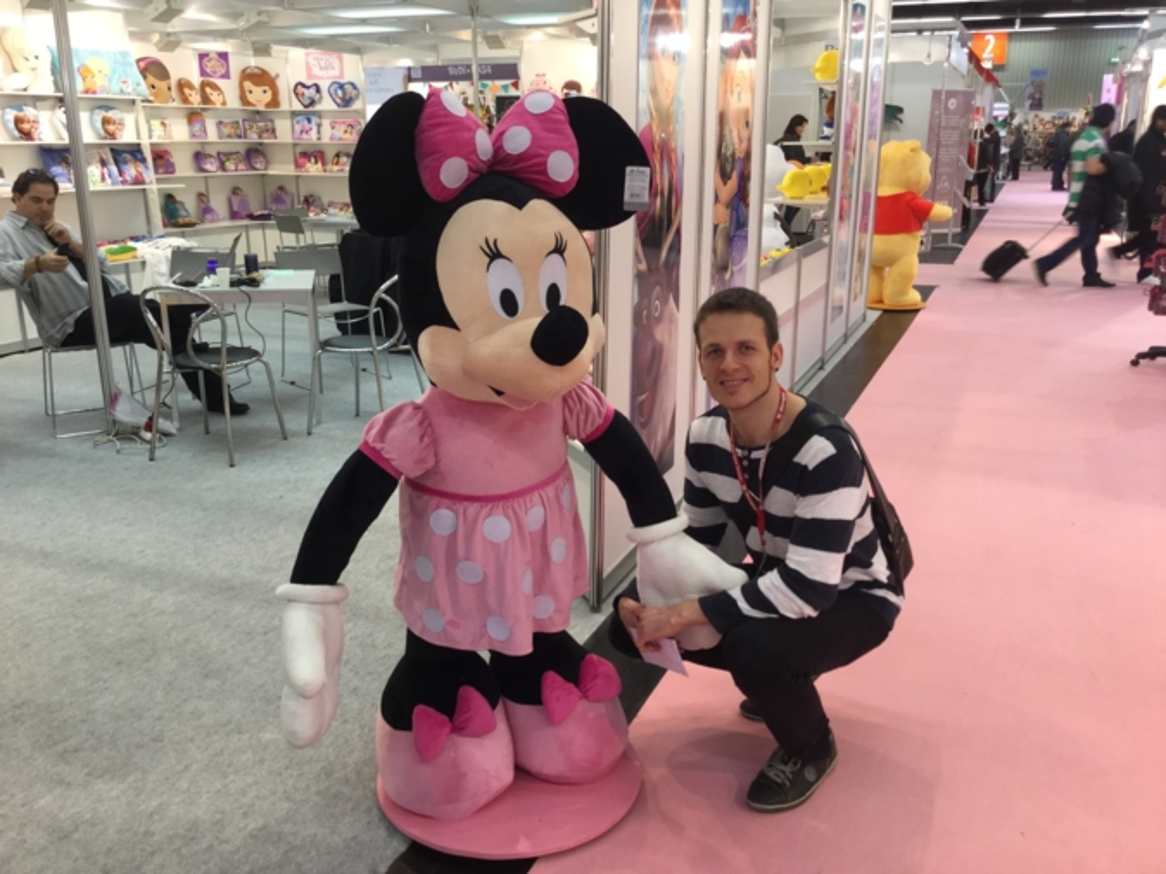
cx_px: 583
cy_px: 437
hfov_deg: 58.4
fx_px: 1044
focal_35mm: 31
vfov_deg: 45.4
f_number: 2.4
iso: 64
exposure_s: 1/30
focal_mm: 3.3
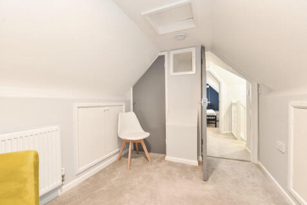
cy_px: 102
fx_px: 128
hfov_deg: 100.4
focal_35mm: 15
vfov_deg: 77.3
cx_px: 154
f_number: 8
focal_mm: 15
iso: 400
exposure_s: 1/6
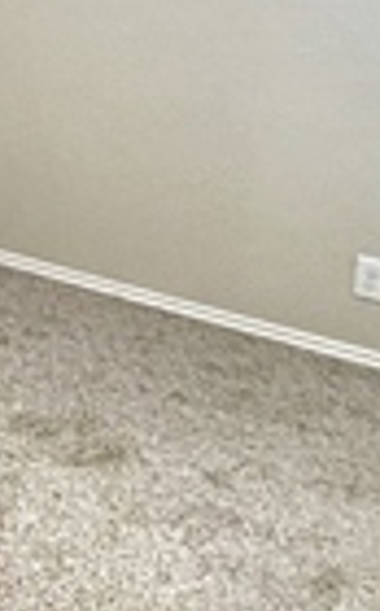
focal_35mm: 63
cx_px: -306
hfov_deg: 16.9
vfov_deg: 30.1
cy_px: -9
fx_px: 1048
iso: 400
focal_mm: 1.57
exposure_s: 1/60
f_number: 1.8
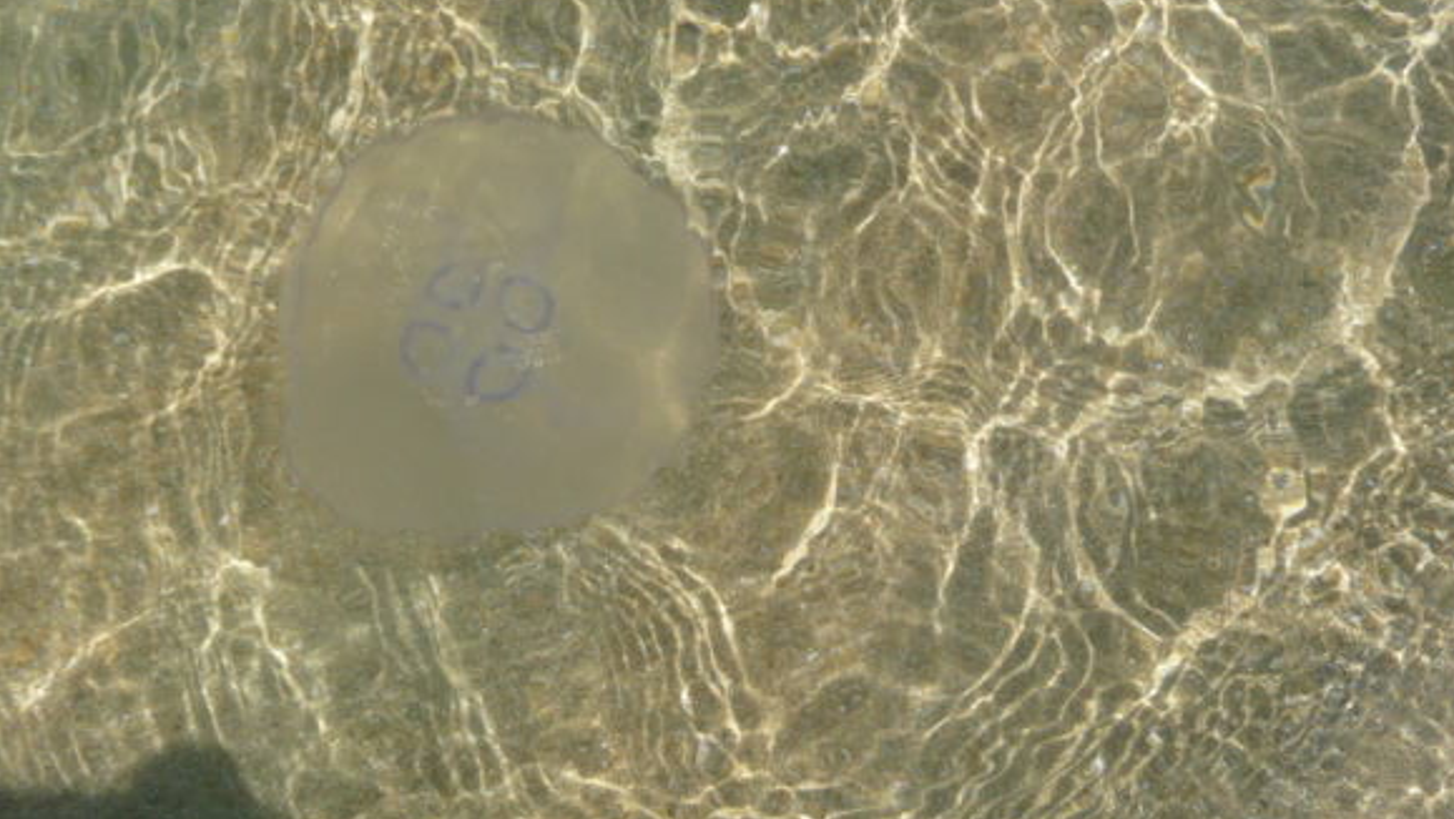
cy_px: 387
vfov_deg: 18.5
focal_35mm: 65
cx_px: 801
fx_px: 2507
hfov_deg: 32.3
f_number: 3.5
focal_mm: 5.3
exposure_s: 1/1000
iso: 100
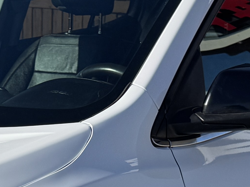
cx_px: -27
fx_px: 968
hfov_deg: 14.4
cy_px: 270
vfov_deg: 10.7
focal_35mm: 134
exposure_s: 1/7092
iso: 80
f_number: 1.78
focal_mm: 6.76
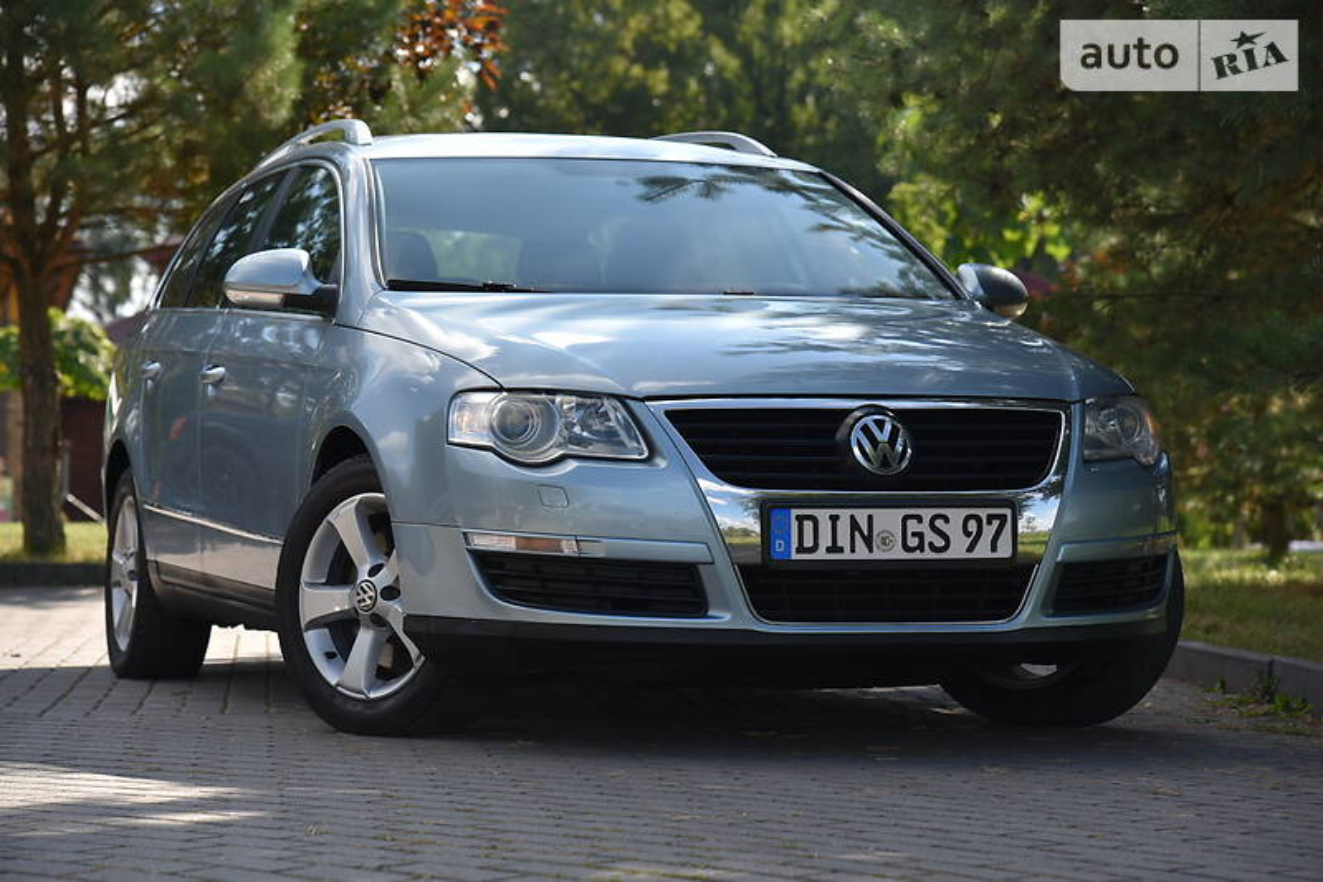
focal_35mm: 100
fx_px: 3674
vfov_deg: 13.7
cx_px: 662
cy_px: 441
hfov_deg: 20.4
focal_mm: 100
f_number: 5.6
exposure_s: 1/500
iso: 200
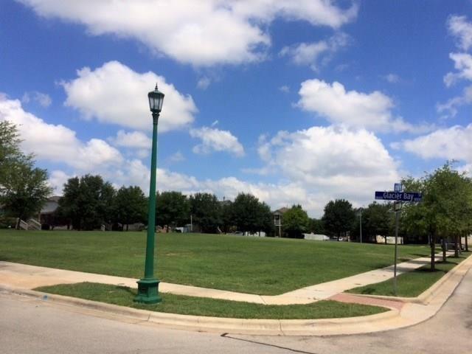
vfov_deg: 48.2
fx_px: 395
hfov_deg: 61.7
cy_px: 177
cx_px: 236
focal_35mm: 29
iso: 32
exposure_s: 1/3731
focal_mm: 4.15
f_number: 2.2
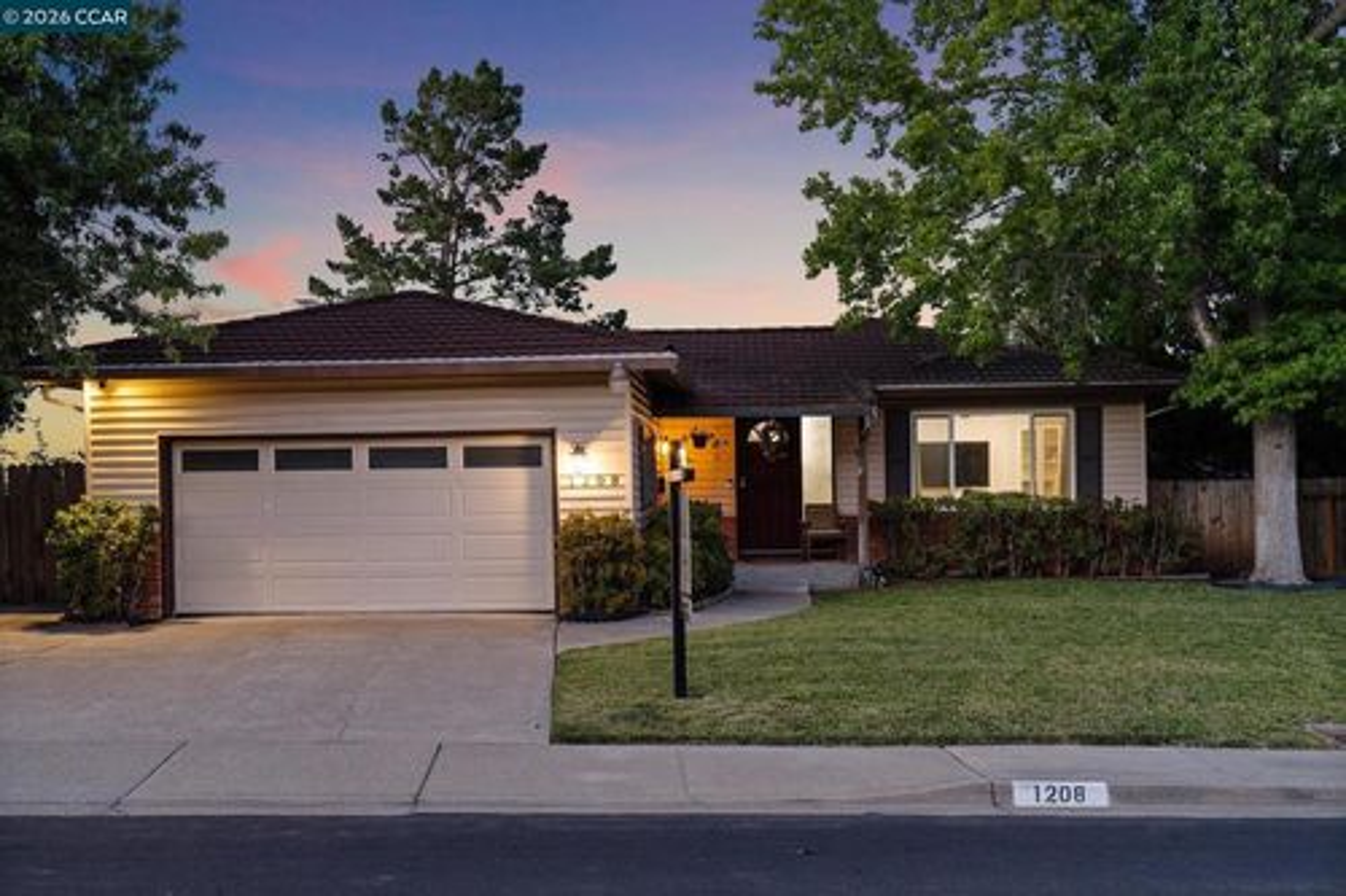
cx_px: 673
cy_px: 448
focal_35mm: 39
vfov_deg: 34.2
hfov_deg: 49.6
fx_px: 1458
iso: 125
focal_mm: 39
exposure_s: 1.3
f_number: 9
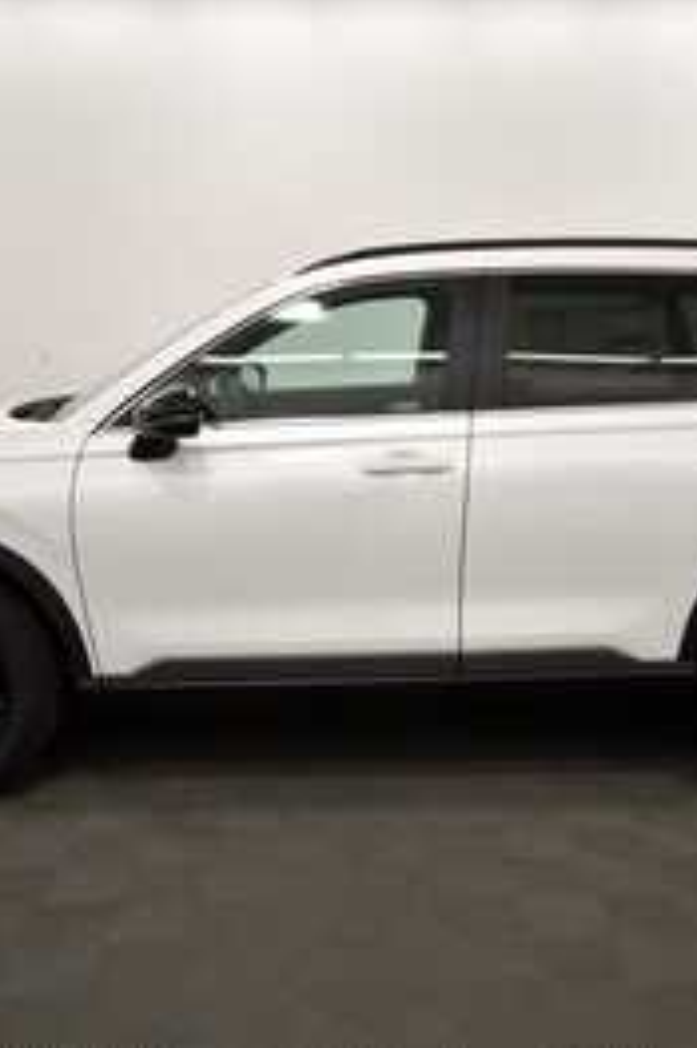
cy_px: 522
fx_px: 1105
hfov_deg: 35.0
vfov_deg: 50.7
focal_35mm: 38
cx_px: 374
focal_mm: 17
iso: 640
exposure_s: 1/250
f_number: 5.3
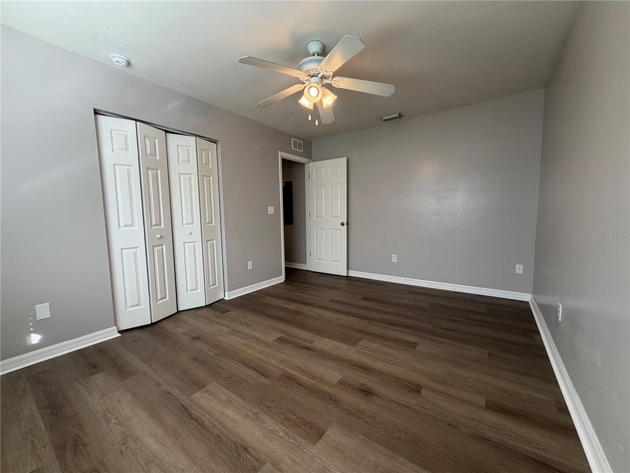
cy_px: 236
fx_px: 255
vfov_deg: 85.7
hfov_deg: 102.1
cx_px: 315
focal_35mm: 14
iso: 125
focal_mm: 2.22
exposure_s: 1/120
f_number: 2.2
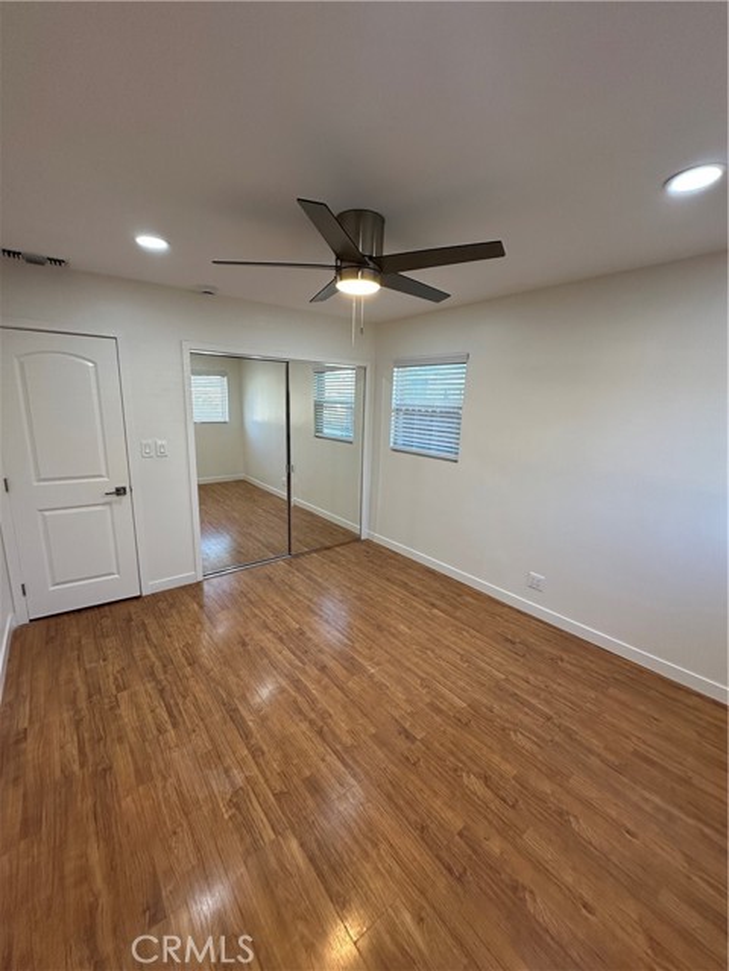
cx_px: 364
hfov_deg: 85.7
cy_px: 486
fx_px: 393
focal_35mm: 14
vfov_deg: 102.1
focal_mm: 2.22
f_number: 2.2
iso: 160
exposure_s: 1/120
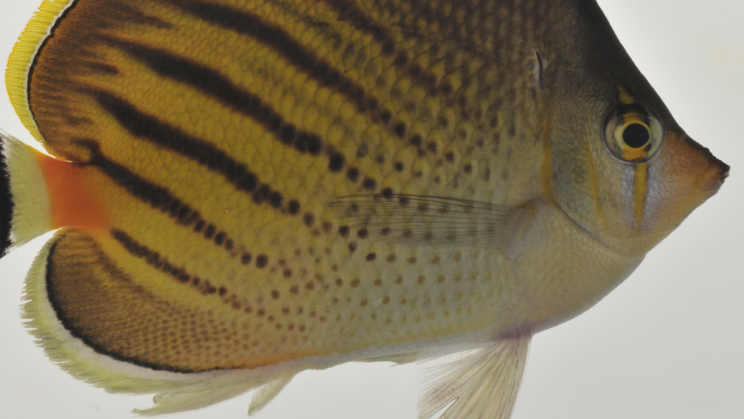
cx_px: 277
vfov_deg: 5.5
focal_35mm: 223
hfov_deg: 9.7
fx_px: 4394
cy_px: 177
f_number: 36
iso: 200
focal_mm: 105
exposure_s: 1/60
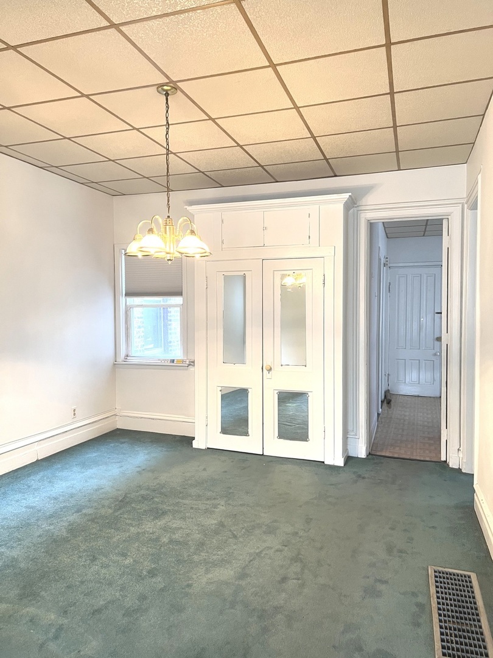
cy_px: 329
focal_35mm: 26
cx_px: 246
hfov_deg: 53.1
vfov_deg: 67.3
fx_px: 494
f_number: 1.5
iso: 160
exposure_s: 1/60
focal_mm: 5.7
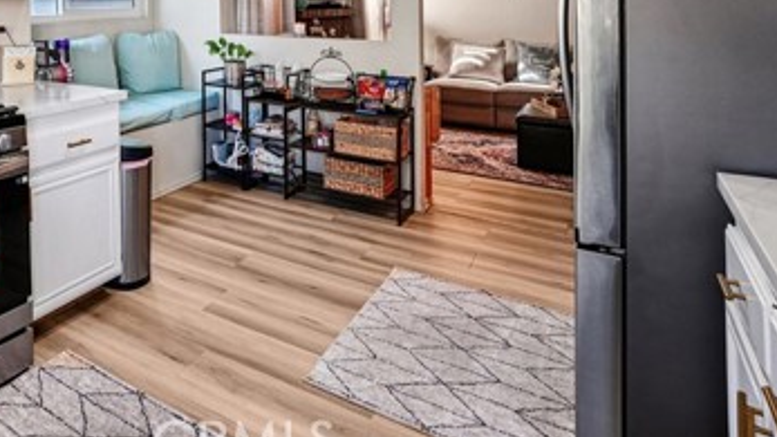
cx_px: 112
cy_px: -4
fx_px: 556
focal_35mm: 27
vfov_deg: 38.0
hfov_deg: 61.5
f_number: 8
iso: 400
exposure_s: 1/15
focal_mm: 14
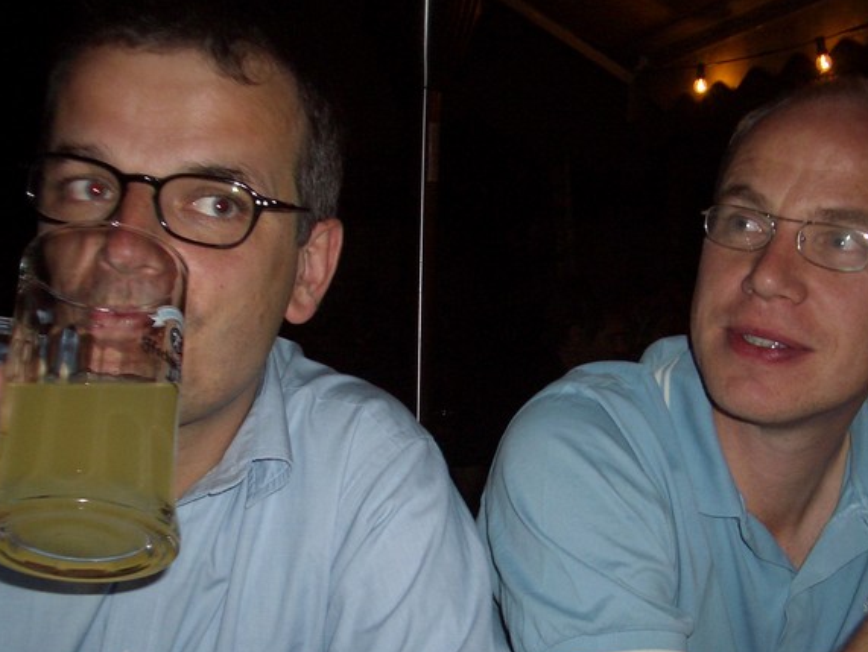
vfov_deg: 29.6
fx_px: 1229
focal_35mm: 49
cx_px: 499
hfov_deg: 38.8
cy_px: 419
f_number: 2.6
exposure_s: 1/60
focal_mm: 5.8
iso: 100
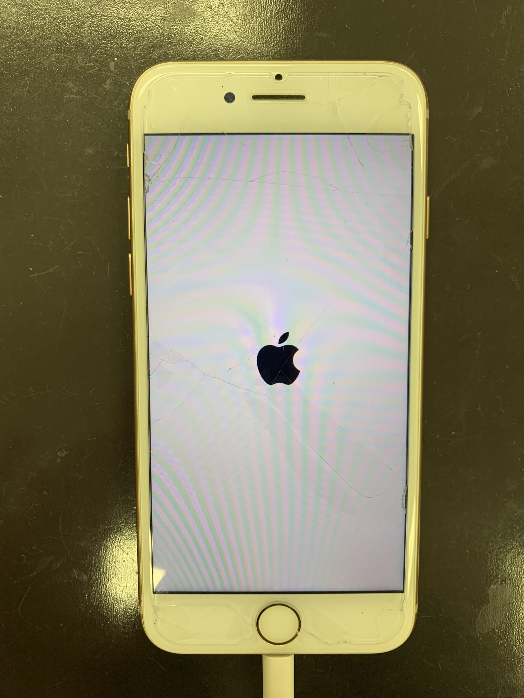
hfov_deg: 53.1
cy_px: 349
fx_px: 525
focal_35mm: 26
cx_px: 262
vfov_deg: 67.3
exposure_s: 1/120
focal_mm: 4.25
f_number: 1.8
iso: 80
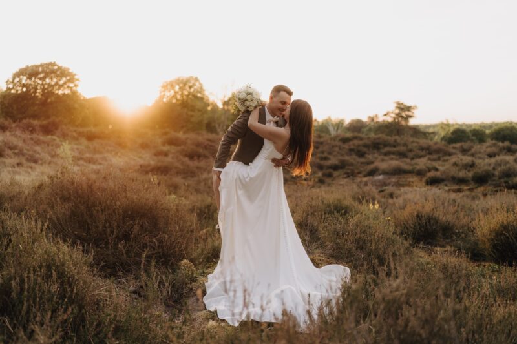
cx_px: 258
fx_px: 503
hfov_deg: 54.4
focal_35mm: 35
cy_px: 172
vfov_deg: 37.8
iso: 100
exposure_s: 1/400
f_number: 1.6
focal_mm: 35
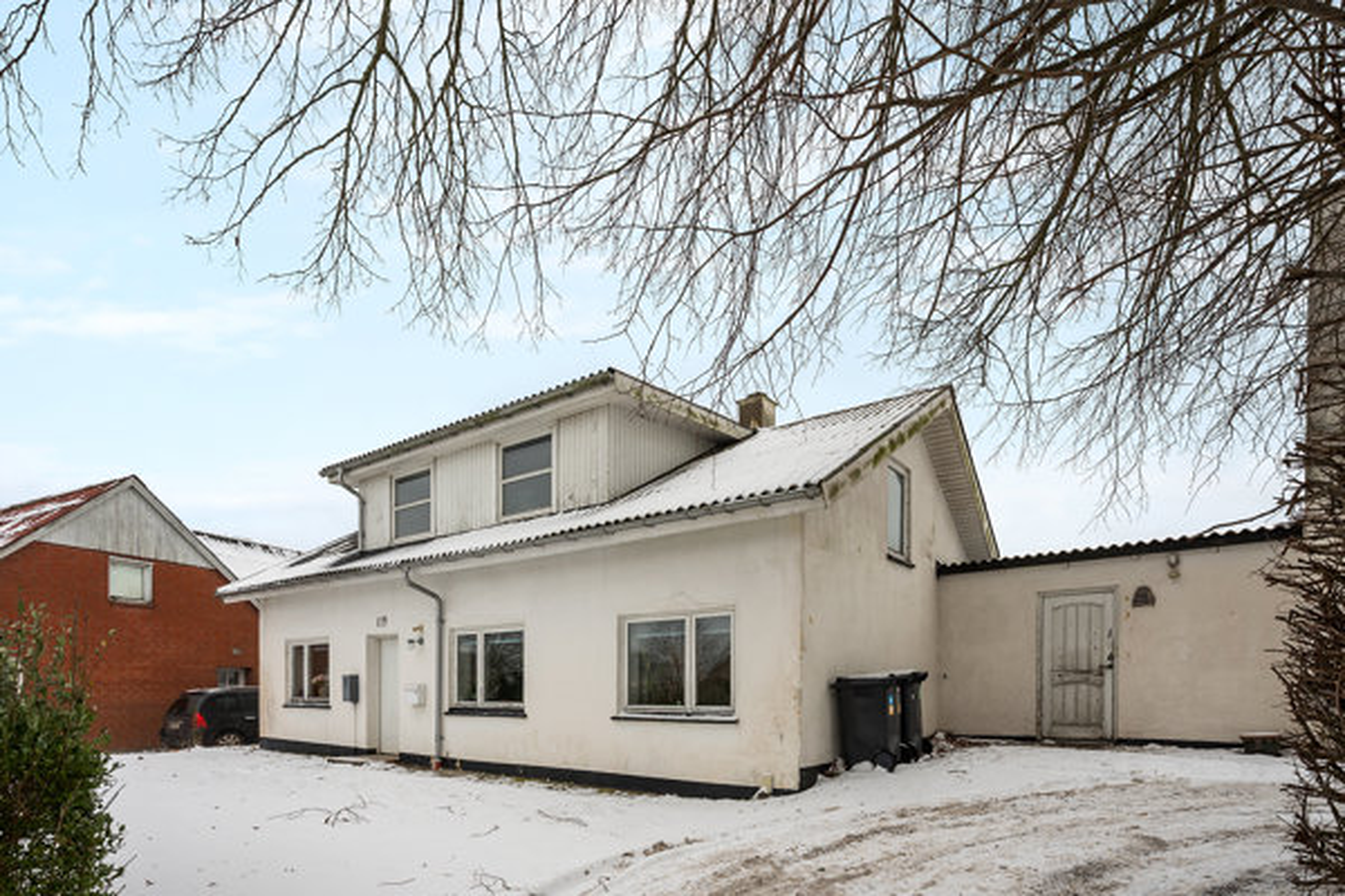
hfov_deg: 93.3
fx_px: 635
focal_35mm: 17
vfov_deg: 70.4
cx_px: 672
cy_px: 448
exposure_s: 1/125
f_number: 8
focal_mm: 17
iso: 400
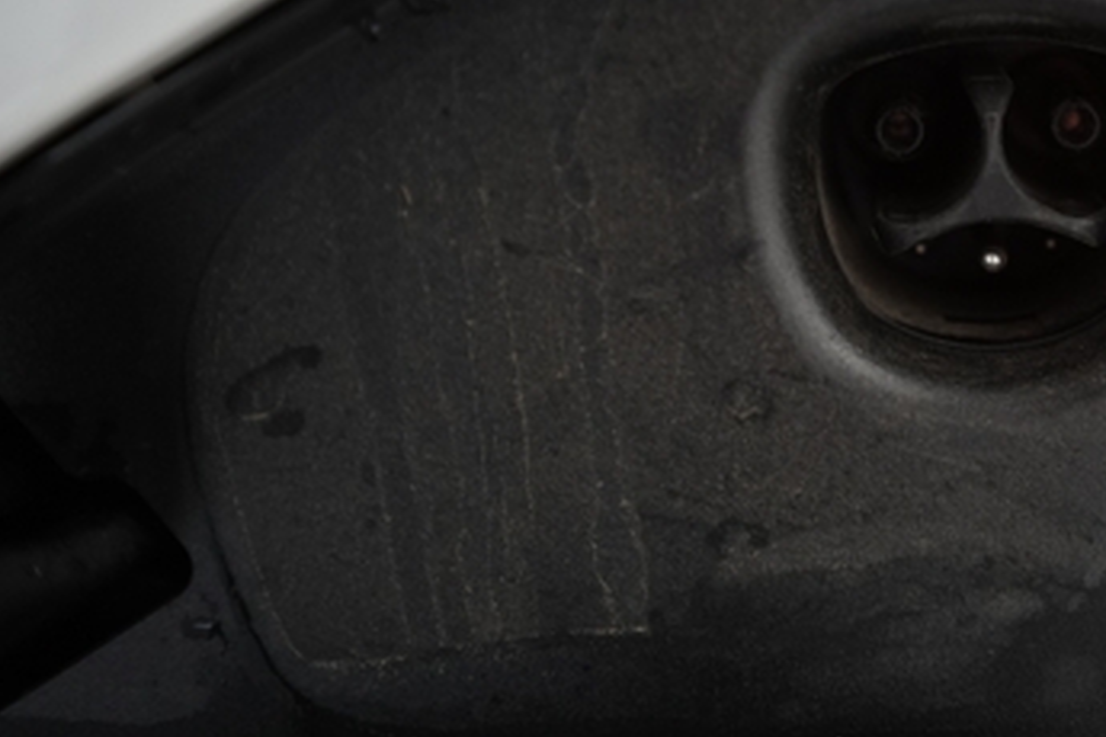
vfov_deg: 26.8
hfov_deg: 37.5
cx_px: 955
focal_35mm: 50
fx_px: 1536
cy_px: 244
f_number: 2.8
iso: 1000
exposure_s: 1/60
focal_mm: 27
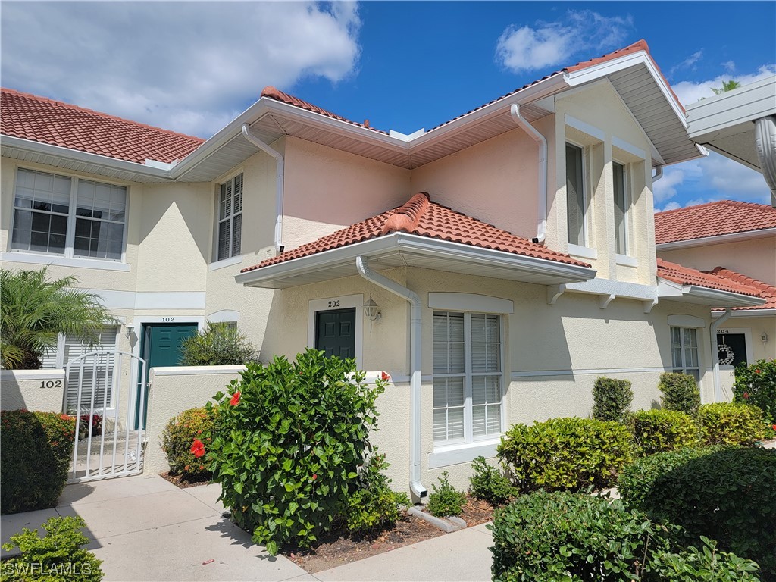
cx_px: 388
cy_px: 291
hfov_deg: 71.6
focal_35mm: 24
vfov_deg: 56.8
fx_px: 538
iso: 16
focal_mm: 6.7
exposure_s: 1/1718
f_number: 1.8
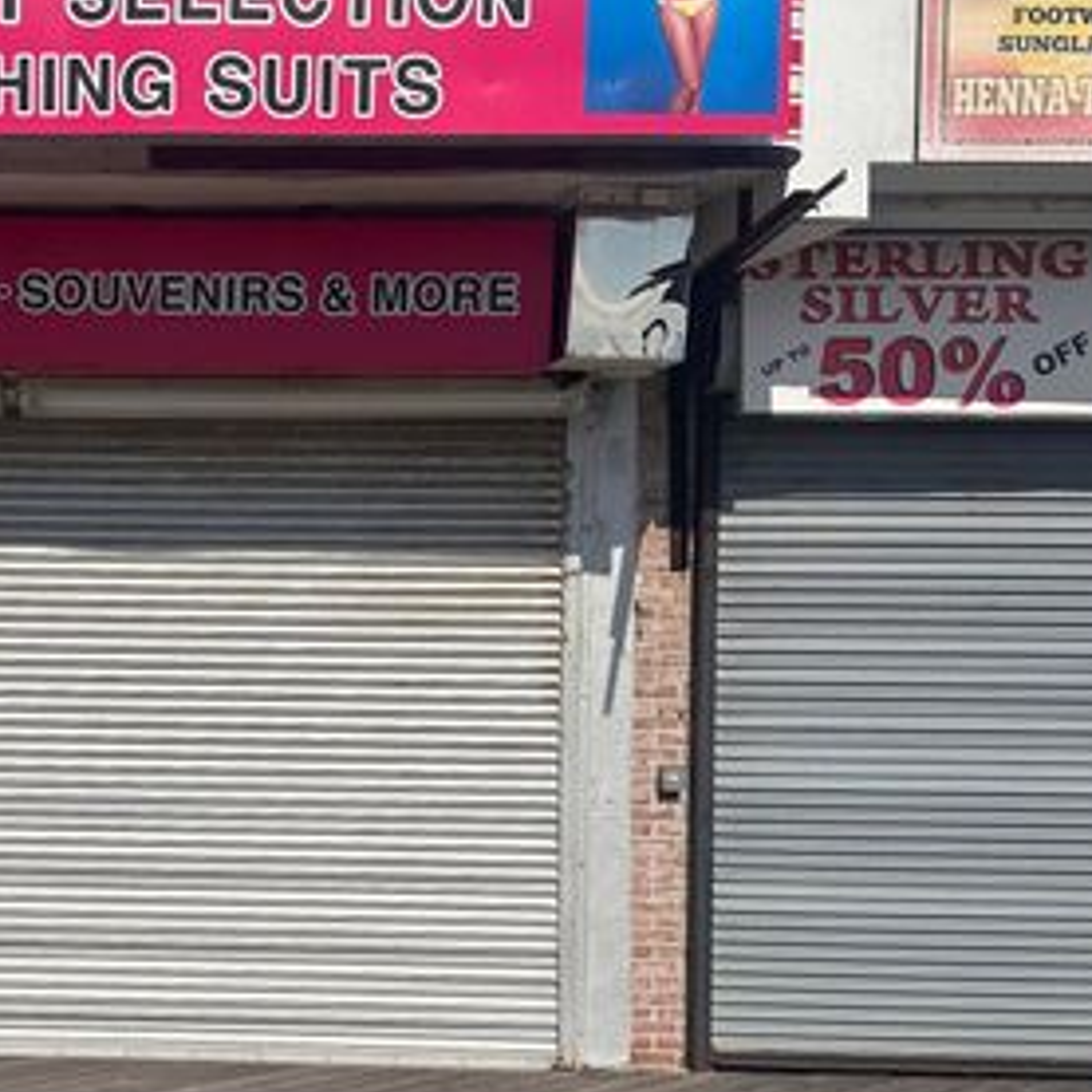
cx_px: 118
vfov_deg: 33.2
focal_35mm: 51
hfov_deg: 31.9
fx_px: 1820
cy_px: 700
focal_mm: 6.86
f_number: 1.78
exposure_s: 1/15625
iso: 80
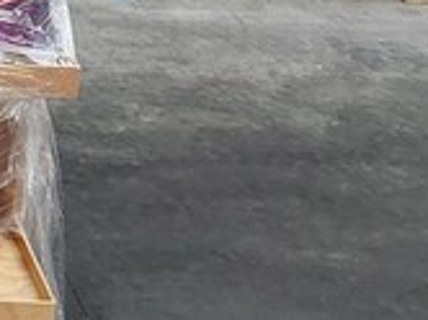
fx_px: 1074
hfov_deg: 18.1
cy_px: -18
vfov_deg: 16.5
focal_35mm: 87
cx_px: -333
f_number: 1.8
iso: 250
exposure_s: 1/50
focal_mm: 5.23
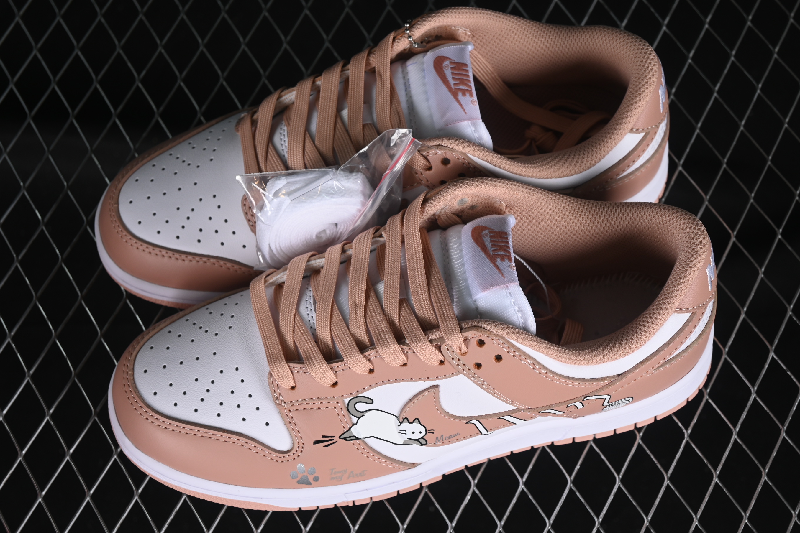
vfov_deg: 17.7
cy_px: 263
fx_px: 1711
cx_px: 405
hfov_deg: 26.3
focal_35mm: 77
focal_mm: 50
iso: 160
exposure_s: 1/80
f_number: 7.1
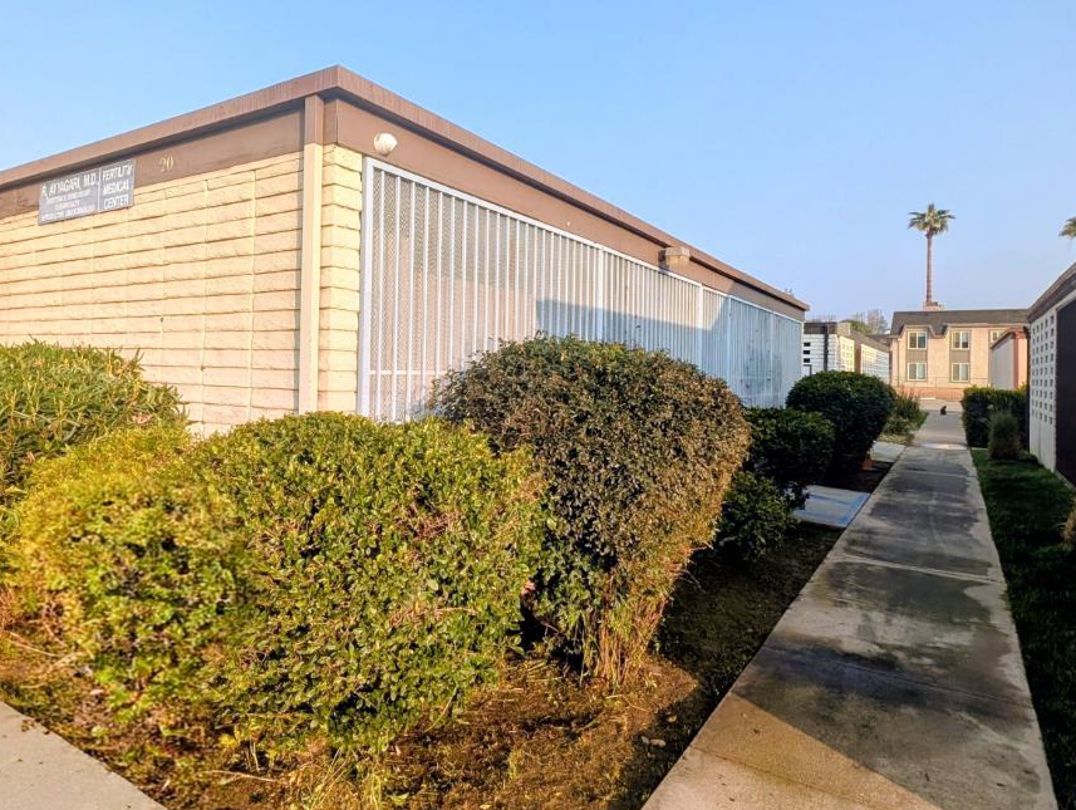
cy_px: 346
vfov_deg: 63.3
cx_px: 462
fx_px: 654
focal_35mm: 21
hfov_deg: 78.5
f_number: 1.95
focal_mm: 2.23
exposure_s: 1/866
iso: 39
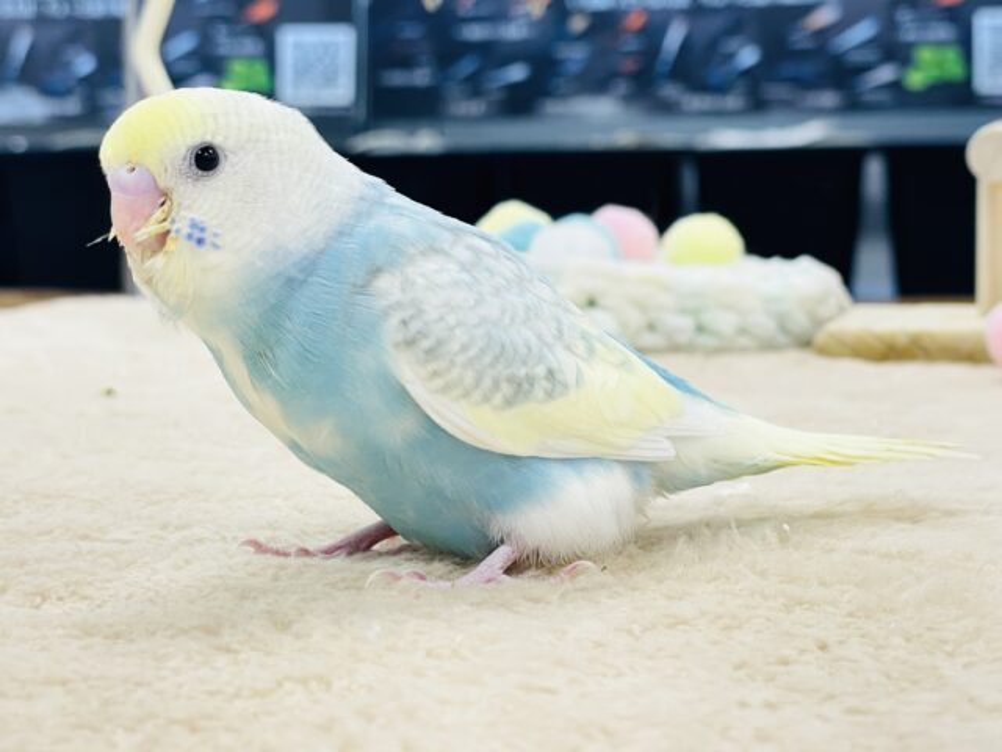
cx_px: 501
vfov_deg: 28.0
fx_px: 1505
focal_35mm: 52
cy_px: 376
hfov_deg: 36.8
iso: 80
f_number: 2
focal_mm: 6
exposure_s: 1/99
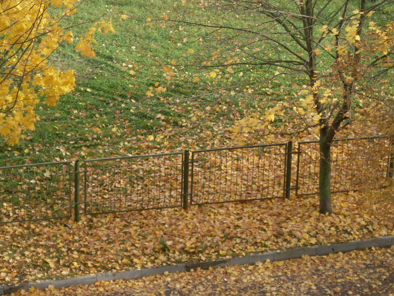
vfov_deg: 9.9
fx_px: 1696
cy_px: 87
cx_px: 218
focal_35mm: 149
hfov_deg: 13.2
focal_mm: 13.5
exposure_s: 1/250
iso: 80
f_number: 4
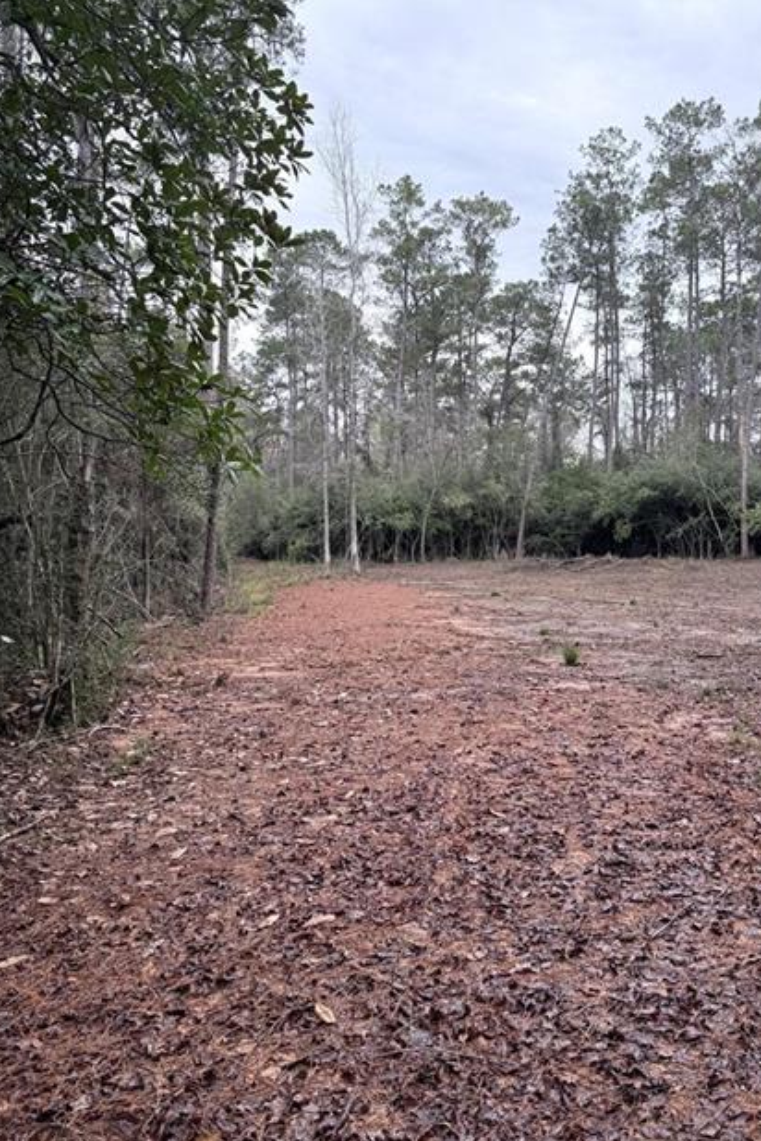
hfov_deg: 42.2
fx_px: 983
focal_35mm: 31
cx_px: 432
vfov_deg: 60.3
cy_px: 559
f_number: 1.78
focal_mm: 6.76
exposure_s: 1/551
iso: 80
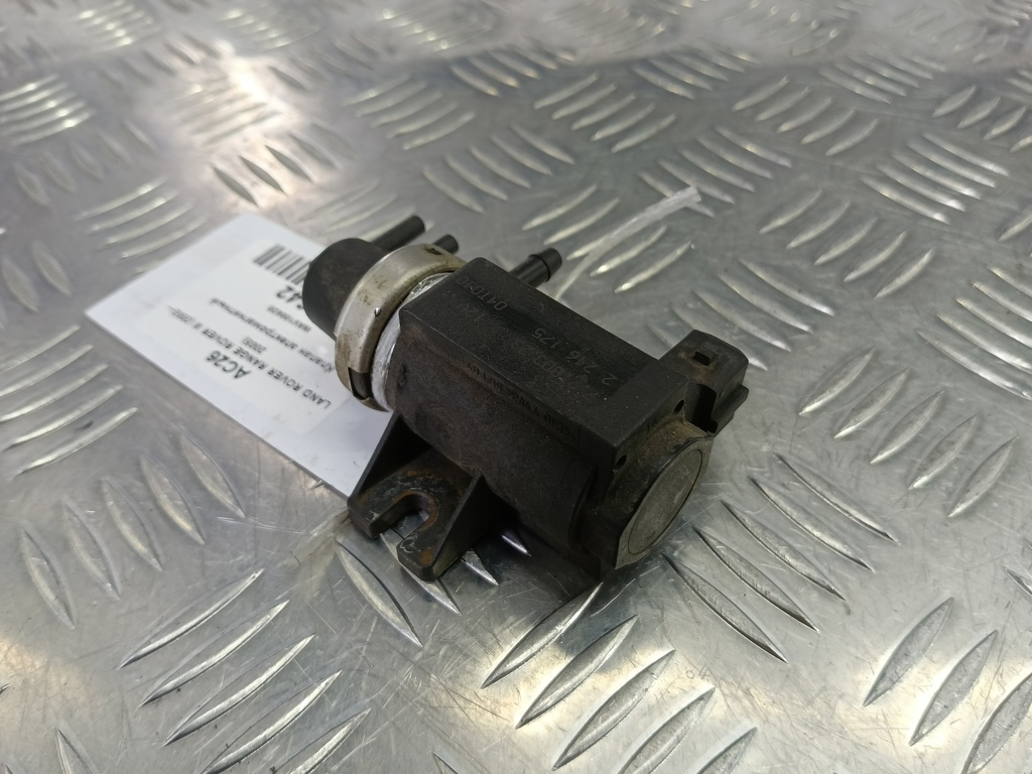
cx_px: 516
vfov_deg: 58.9
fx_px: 686
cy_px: 387
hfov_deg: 73.9
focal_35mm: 23
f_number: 1.6
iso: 108
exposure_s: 1/50
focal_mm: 4.11
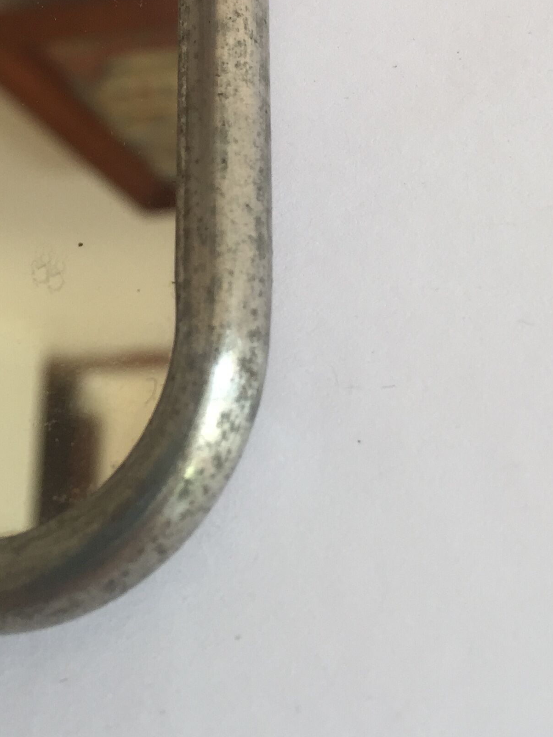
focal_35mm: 59
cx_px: 231
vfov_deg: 31.1
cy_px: 68
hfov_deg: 24.8
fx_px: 1257
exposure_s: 1/100
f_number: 2.2
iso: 50
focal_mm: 4.15
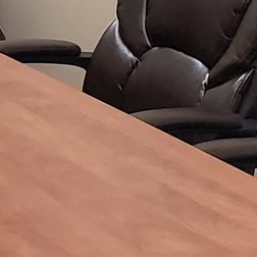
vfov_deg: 9.2
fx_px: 1571
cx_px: 6
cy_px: -87
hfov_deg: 9.3
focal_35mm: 187
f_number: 2.4
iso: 320
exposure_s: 1/120
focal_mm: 4.3
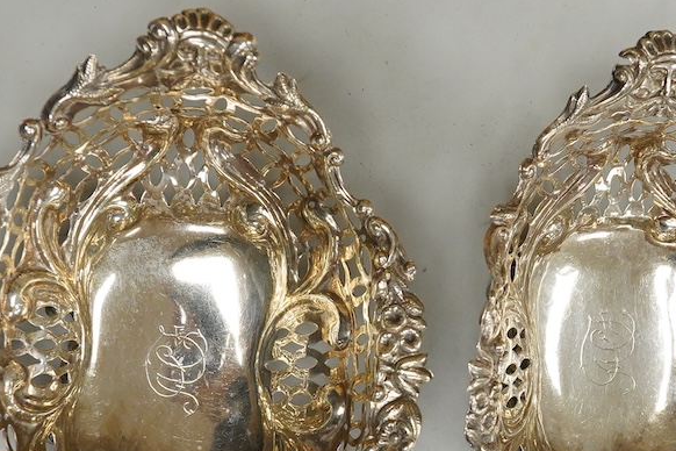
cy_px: 357
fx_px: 1634
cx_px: 447
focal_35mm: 87
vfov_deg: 15.6
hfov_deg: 23.3
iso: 2500
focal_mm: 30
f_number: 10
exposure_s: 1/200
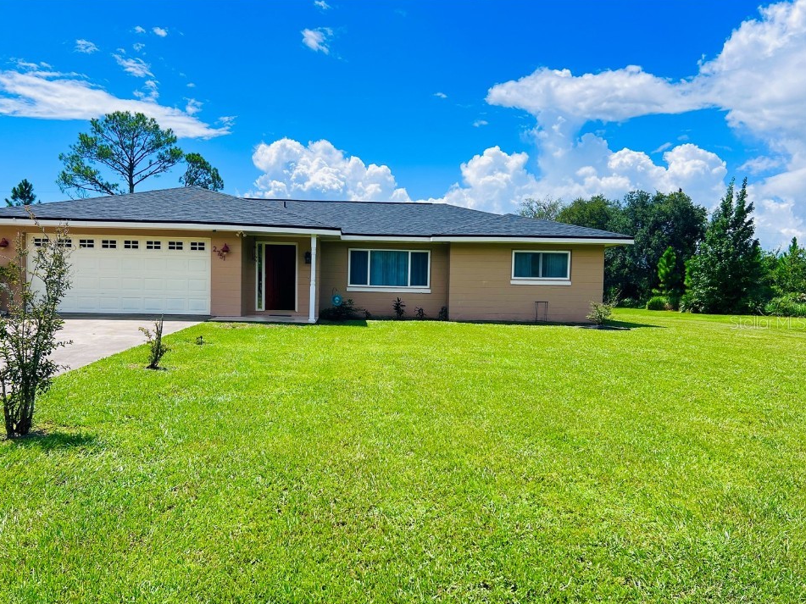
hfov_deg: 63.4
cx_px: 375
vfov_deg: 49.7
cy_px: 322
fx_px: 652
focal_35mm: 28
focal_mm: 5.7
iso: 50
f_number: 1.5
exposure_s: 1/4831
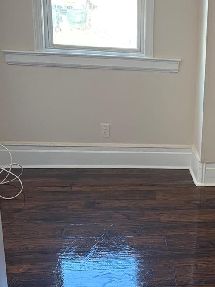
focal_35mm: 60
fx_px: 497
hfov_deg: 23.1
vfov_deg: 32.1
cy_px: 167
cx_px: 229
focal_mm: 5.96
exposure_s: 1/60
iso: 200
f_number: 1.6
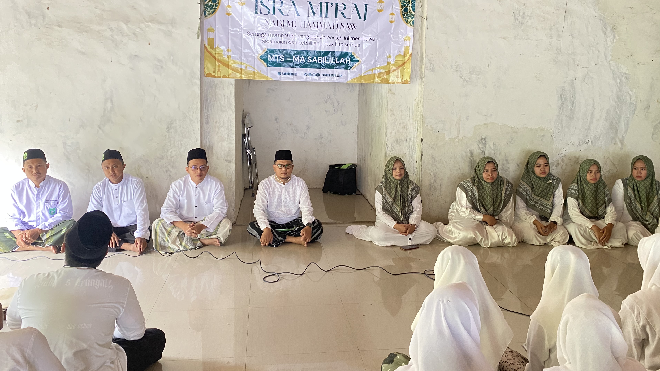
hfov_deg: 64.3
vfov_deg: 38.7
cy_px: 137
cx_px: 337
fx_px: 525
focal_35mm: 30
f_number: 1.8
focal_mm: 4.25
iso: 400
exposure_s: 1/60
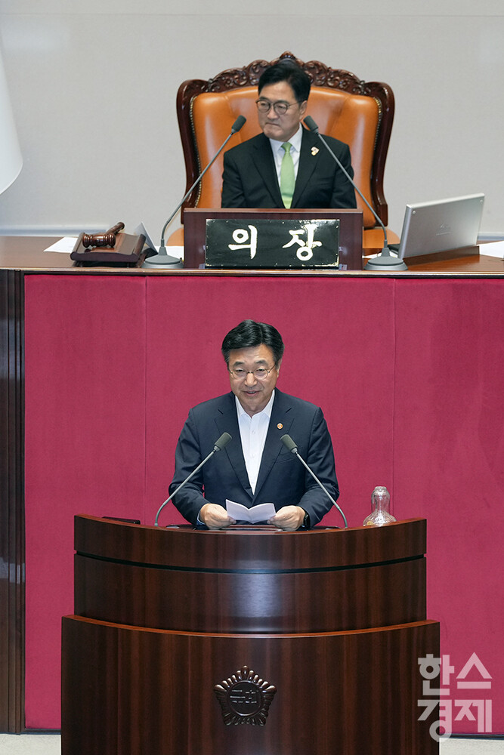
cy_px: 378
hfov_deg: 6.9
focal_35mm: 200
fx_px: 4198
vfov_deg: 10.3
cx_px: 252
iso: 2500
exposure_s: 1/125
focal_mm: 200
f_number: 4
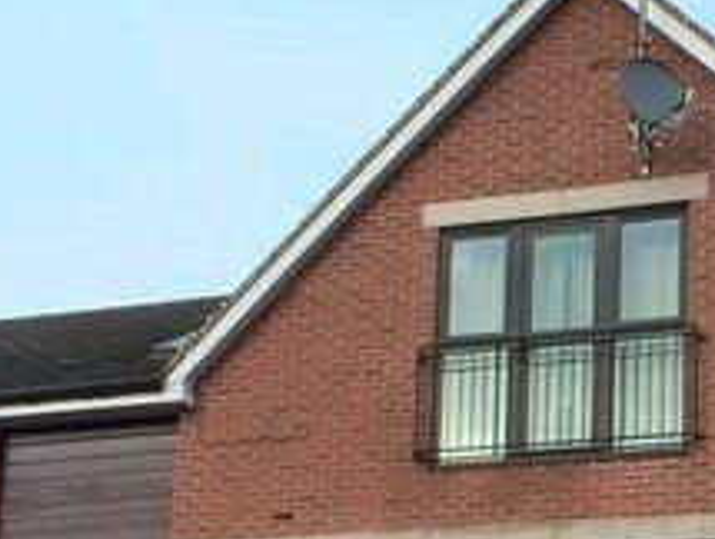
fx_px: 1614
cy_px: 674
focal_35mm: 78
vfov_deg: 17.9
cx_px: 486
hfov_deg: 24.8
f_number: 4
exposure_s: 1/160
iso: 250
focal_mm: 4.3
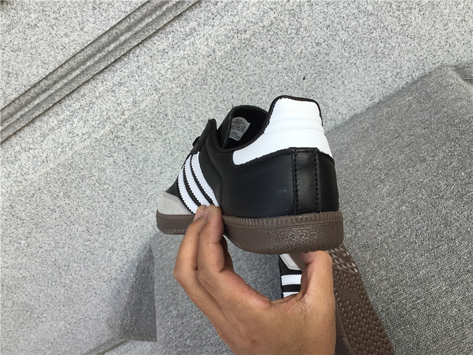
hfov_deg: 58.4
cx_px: 236
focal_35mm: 31
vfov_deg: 45.4
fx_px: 424
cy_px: 178
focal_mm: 3.3
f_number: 2.4
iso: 25
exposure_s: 1/386
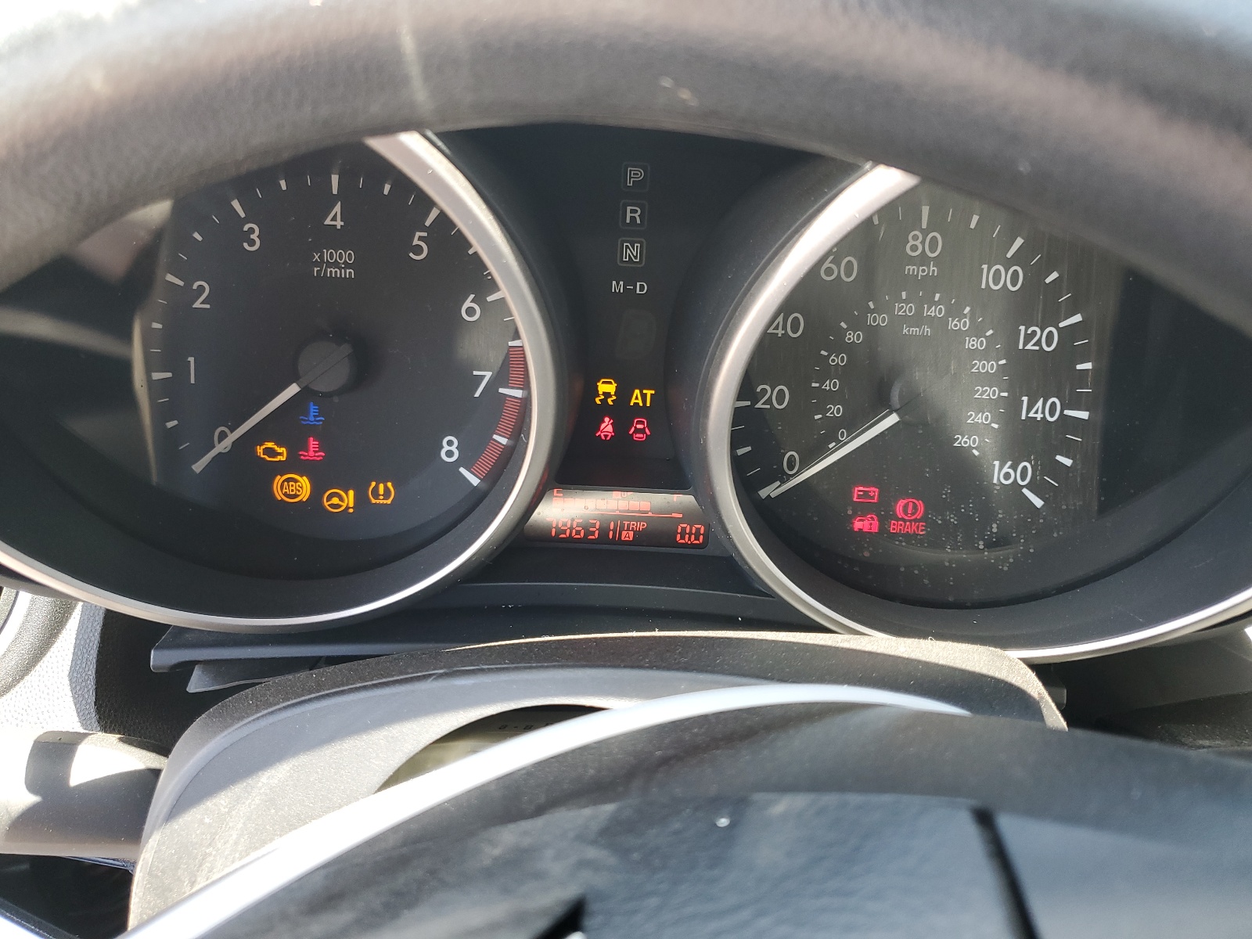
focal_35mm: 26
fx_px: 940
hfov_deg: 67.3
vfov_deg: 53.1
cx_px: 626
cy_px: 470
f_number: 1.5
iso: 64
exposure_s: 1/120
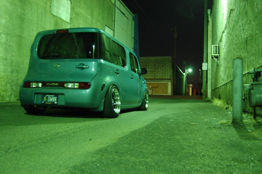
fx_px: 218
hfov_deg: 62.0
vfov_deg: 43.5
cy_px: 87
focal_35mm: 30
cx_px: 131
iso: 800
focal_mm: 20
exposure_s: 1/1.3
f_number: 3.8
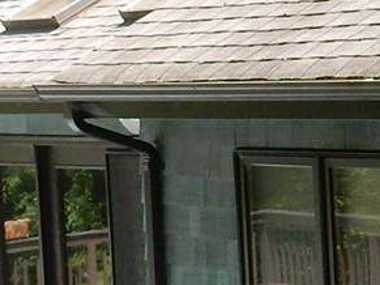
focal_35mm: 176
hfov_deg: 10.7
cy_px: 128
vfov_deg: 8.4
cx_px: 646
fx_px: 1931
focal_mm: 4.5
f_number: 3.7
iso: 125
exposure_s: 1/200
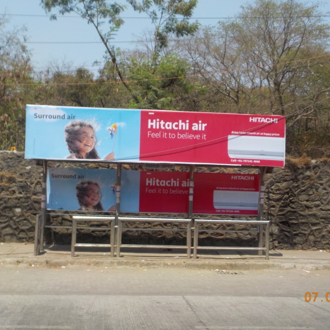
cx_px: 172
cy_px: 165
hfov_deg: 37.5
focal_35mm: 45
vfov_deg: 37.6
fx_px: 485
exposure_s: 1/1000
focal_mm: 5.2
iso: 125
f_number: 3.7
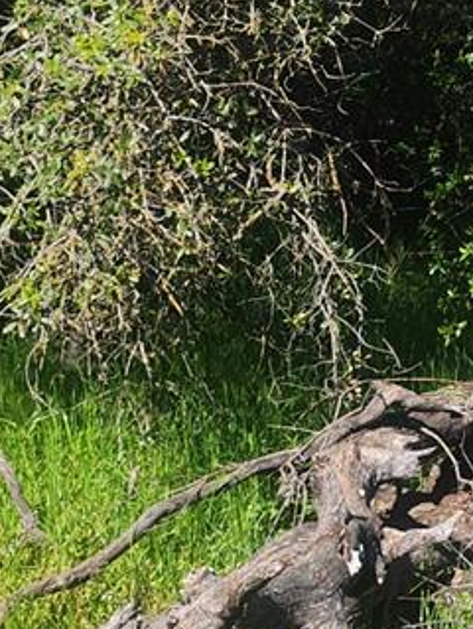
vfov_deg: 17.5
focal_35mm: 108
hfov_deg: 12.2
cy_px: -73
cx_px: 947
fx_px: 1964
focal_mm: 6.4
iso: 12
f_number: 1.8
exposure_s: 1/624
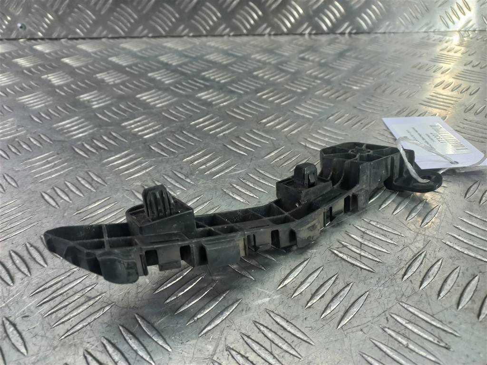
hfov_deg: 69.4
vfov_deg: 54.9
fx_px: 352
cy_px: 182
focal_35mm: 25
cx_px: 244
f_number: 1.8
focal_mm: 4.6
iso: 64
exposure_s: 1/50
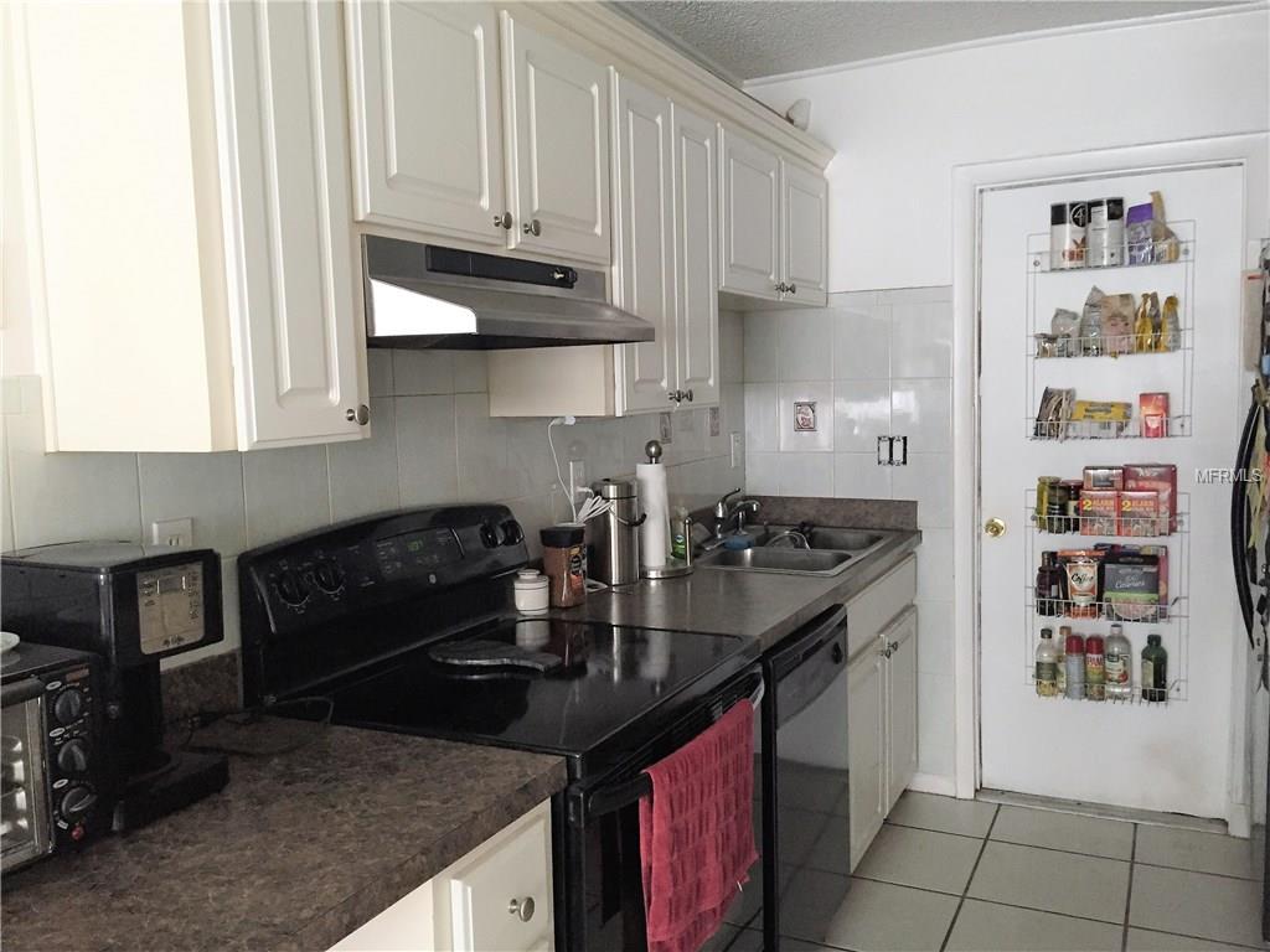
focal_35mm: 29
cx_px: 635
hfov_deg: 61.7
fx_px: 1064
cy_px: 476
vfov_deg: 48.2
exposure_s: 1/30
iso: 200
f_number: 2.2
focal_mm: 4.15
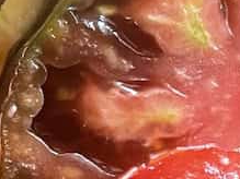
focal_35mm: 178
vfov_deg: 8.3
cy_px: 129
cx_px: -273
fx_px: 1233
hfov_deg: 10.1
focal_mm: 4.2
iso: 250
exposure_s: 1/60
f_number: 1.6
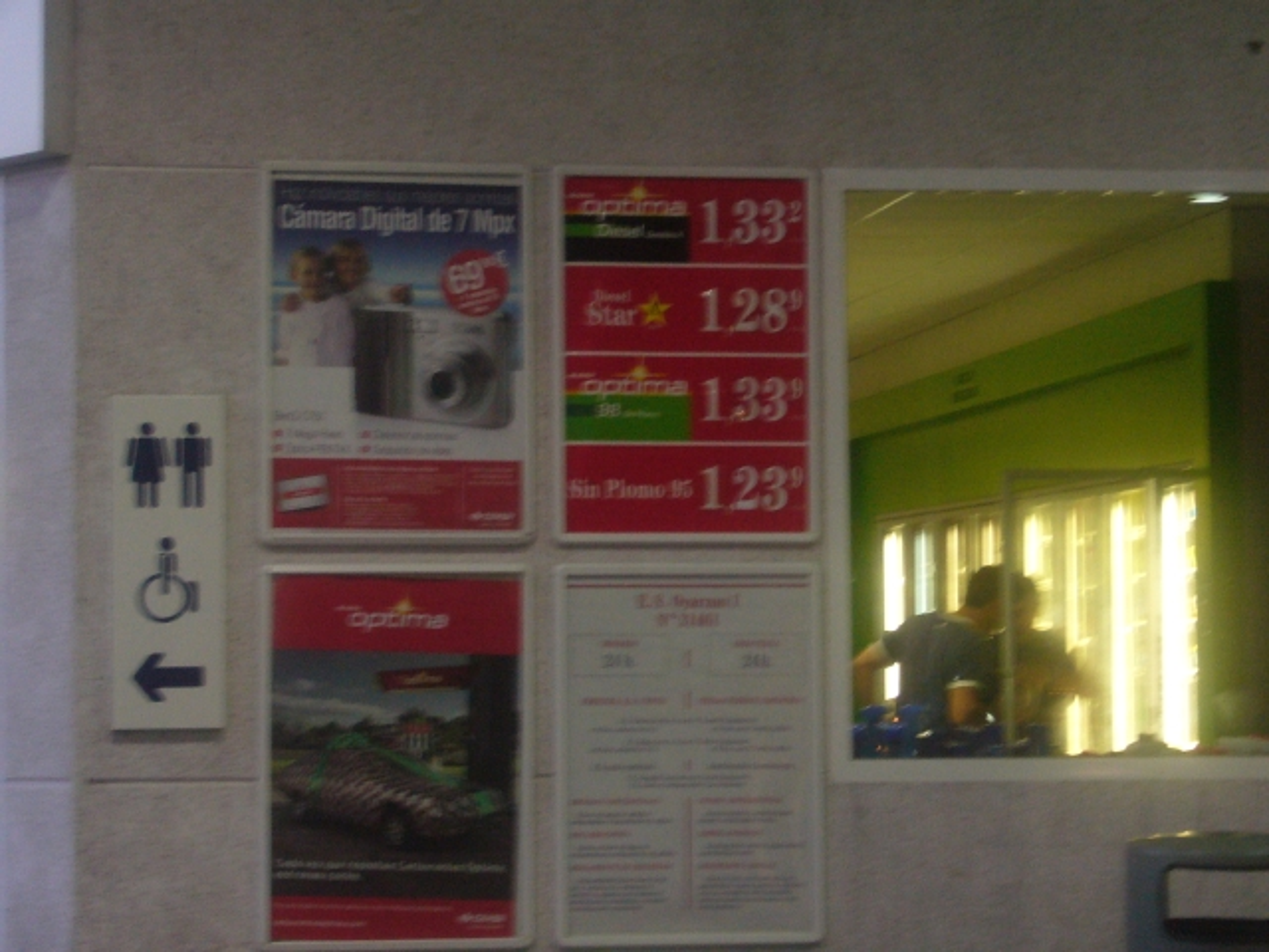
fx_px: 3776
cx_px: 634
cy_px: 476
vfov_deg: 14.4
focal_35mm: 103
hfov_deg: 19.1
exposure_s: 1/8
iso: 200
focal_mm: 17
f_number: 4.9
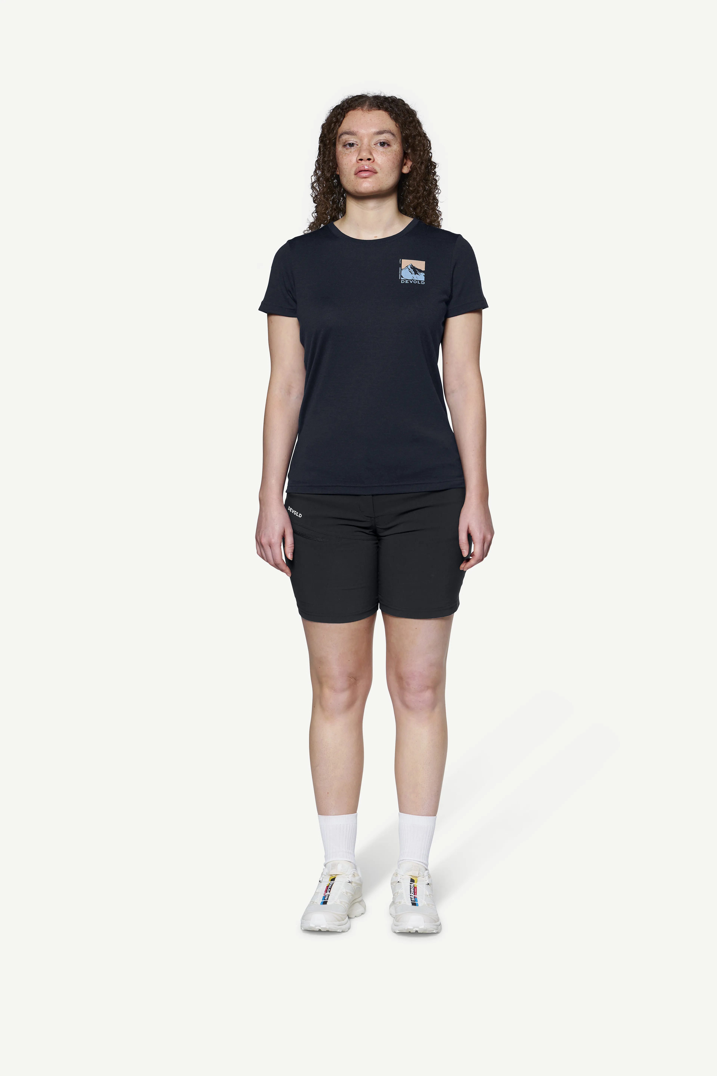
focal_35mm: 70
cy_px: 538
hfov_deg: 19.5
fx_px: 2091
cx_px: 358
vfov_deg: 28.8
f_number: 7.1
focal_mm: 70
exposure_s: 1/160
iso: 160
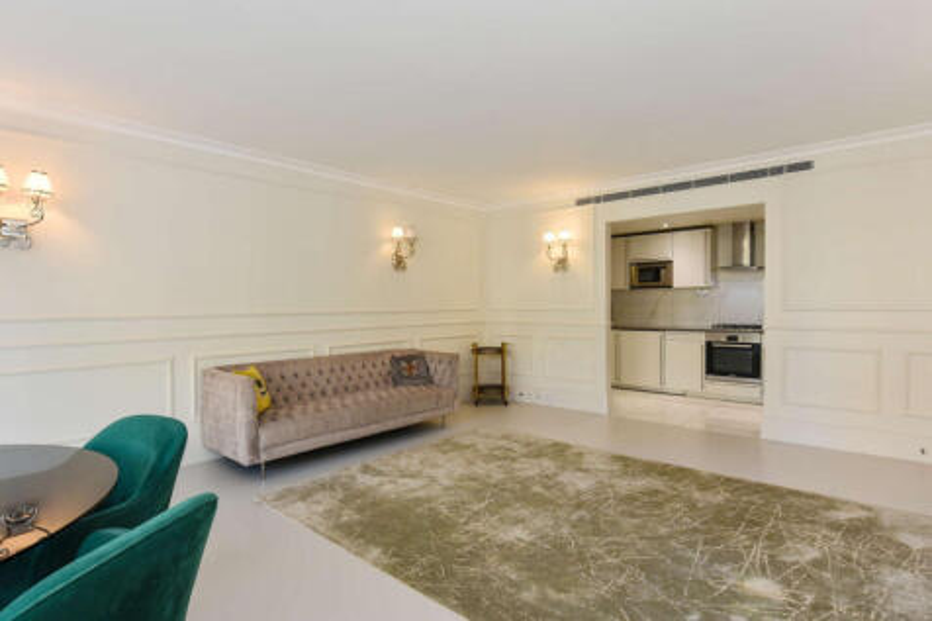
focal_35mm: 16
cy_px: 310
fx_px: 414
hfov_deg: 96.8
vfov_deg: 73.7
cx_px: 466
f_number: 8
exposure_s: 1/25
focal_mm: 16
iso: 200
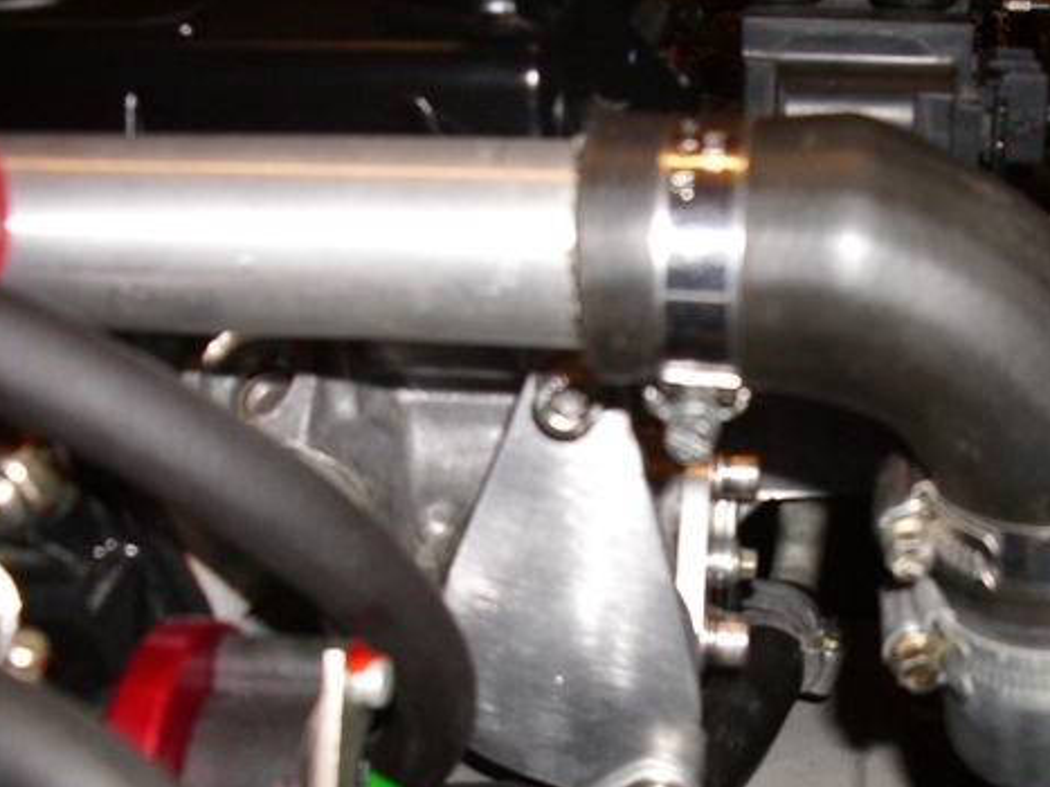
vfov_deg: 30.1
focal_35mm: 48
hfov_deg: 39.2
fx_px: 1456
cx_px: 695
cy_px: 517
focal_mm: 5.8
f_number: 2.6
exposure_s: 1/60
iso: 200
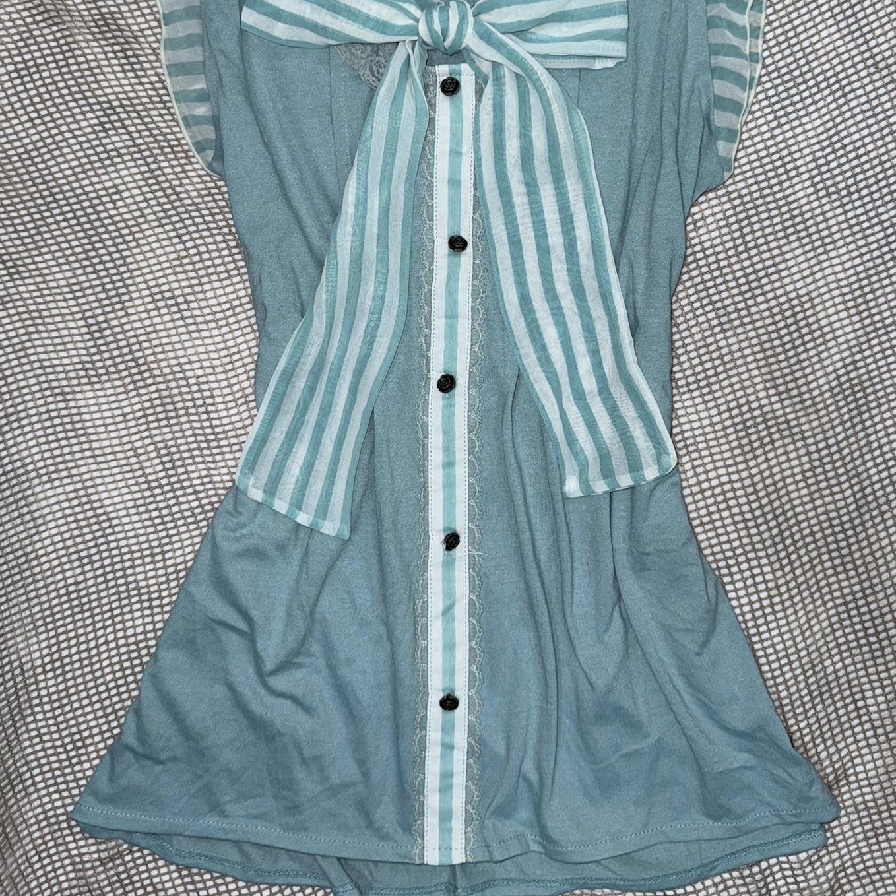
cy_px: 315
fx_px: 937
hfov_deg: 51.1
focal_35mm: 32
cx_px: 455
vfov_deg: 50.4
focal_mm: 6.76
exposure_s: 1/60
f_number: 1.78
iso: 64
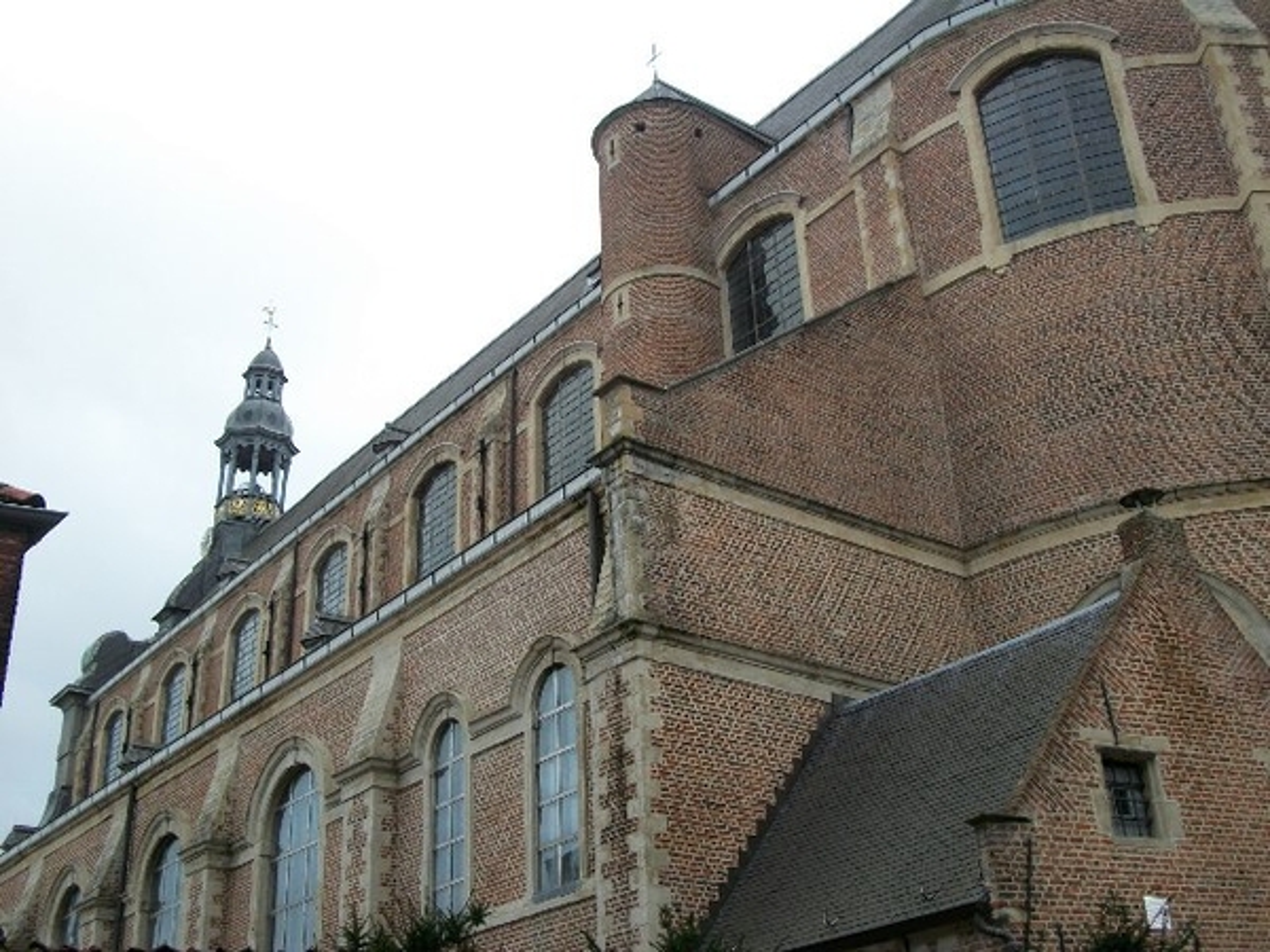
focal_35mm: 40
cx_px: 635
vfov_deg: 36.0
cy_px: 476
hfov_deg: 46.8
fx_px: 1468
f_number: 3.2
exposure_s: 1/160
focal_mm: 7.1
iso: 80
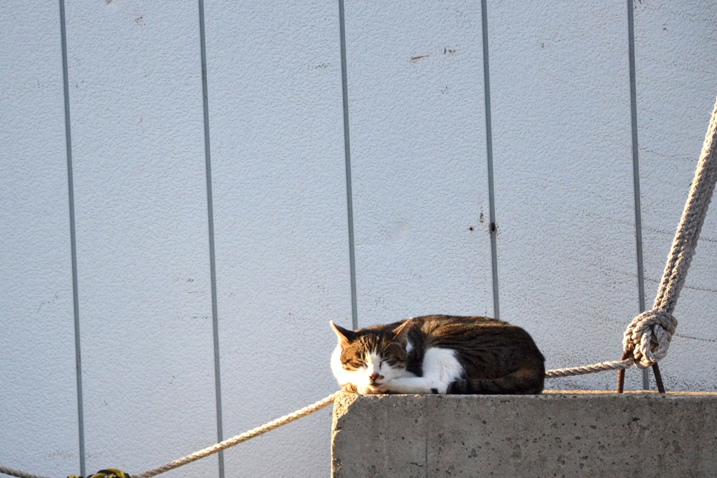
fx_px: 3137
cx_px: 358
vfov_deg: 8.7
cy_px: 239
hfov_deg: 13.0
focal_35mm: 158
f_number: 5.6
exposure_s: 1/2000
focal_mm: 105
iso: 400
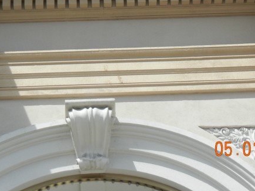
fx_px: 1024
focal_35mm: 139
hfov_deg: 14.2
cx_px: 99
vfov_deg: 10.5
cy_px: -29
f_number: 8
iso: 160
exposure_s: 1/294
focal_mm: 10.6
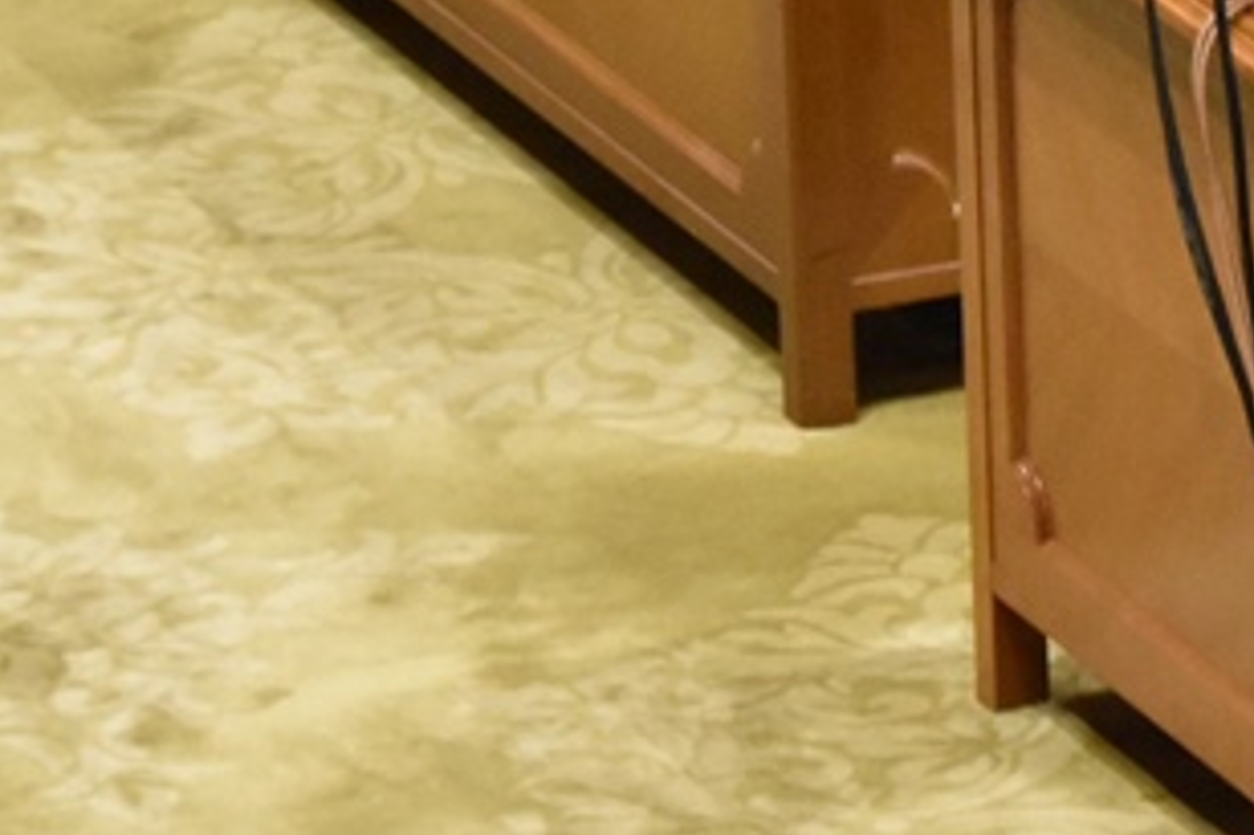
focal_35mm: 325
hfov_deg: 6.3
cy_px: -477
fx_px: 11303
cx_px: 1592
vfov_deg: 4.2
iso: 3200
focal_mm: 65
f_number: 6.3
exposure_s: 1/160
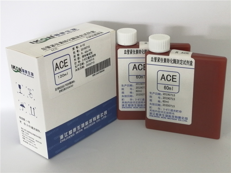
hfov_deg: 33.8
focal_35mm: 57
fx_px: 380
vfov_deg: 25.7
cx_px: 116
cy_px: 86
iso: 80
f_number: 1.8
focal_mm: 3.64
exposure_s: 1/33.3
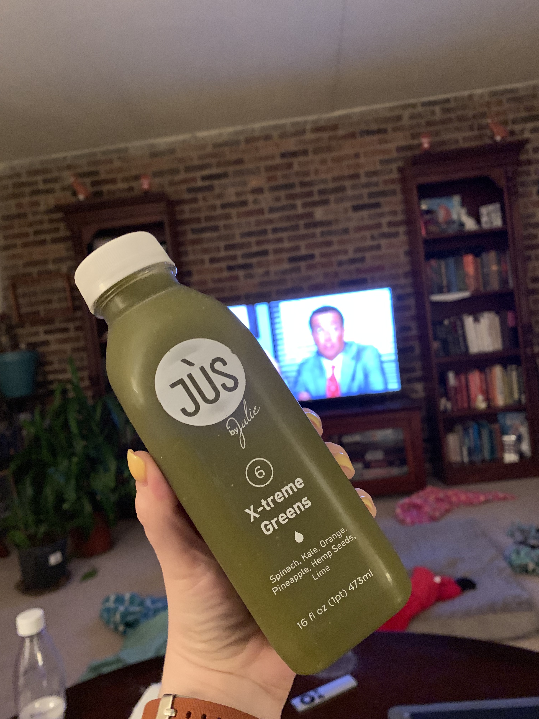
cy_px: 360
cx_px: 270
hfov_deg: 53.1
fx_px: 540
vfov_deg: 67.3
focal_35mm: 26
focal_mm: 4.25
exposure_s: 1/30
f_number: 1.8
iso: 800
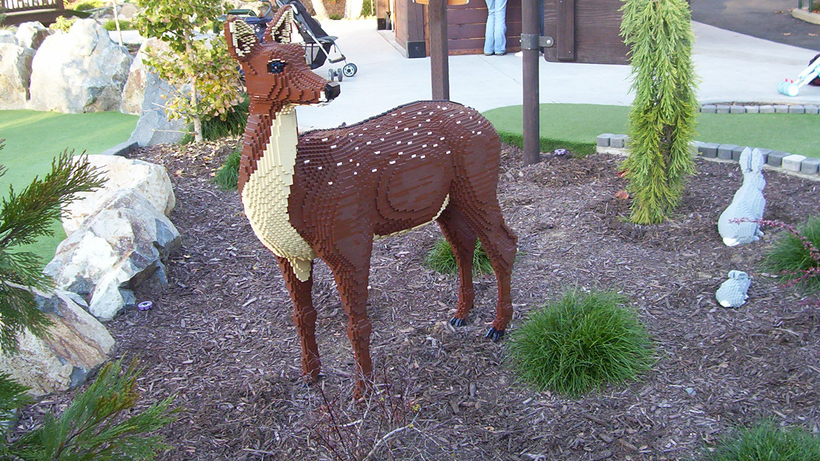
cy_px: 200
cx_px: 417
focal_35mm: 48
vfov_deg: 24.9
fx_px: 1044
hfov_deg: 42.9
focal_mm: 5.77
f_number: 2.73
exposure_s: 1/81.9
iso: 100
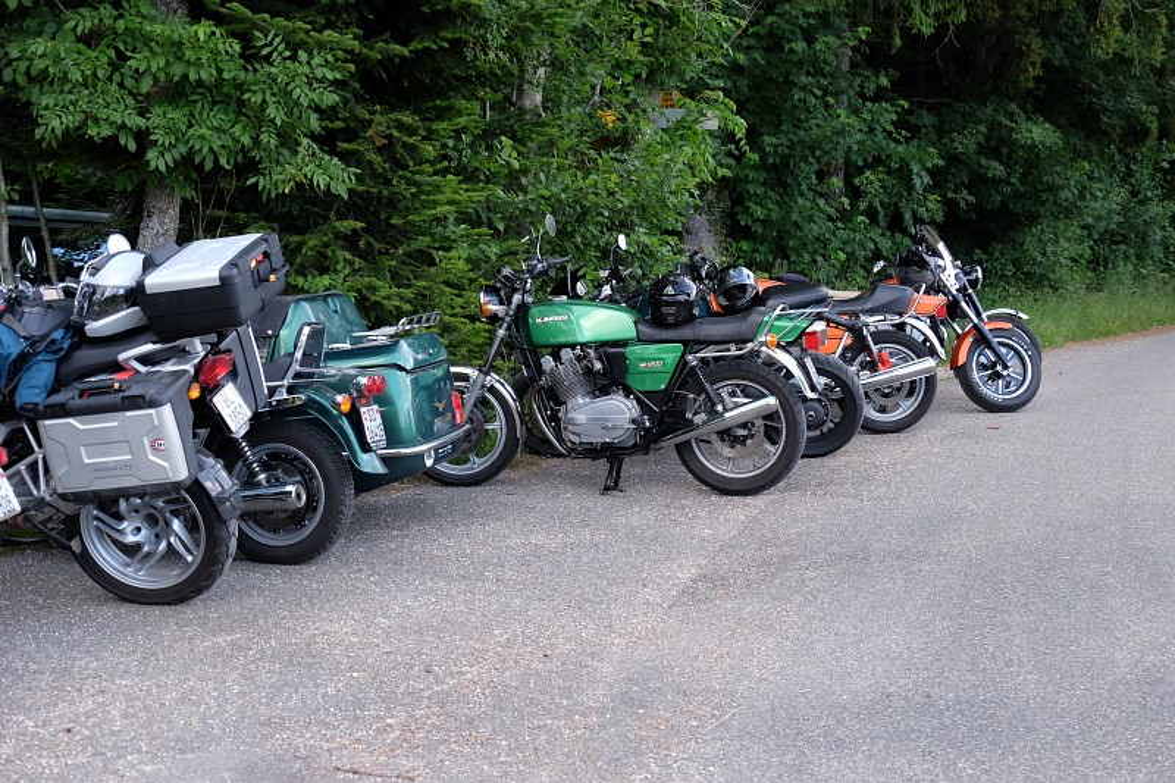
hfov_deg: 36.3
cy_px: 392
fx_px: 1795
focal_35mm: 55
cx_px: 588
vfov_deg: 24.6
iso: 1600
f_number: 5.6
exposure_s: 1/340
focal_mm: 36.6
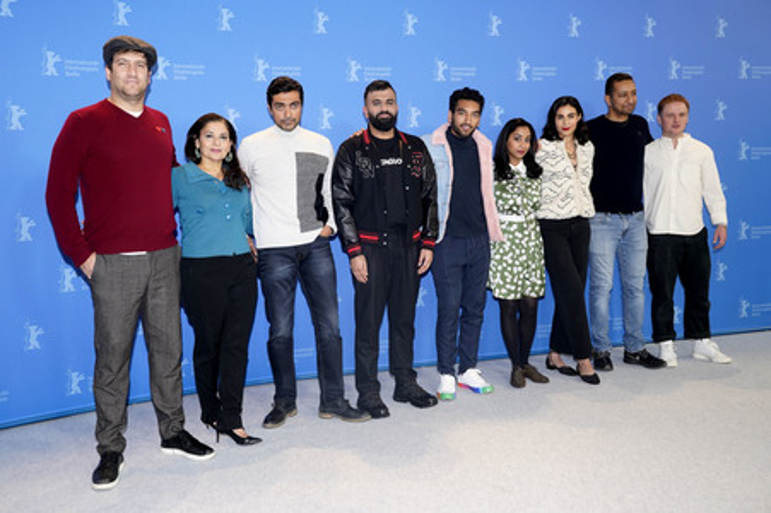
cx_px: 386
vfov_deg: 42.3
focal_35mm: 31
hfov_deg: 60.3
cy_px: 256
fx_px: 663
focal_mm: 31
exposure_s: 1/200
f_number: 5
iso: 1600
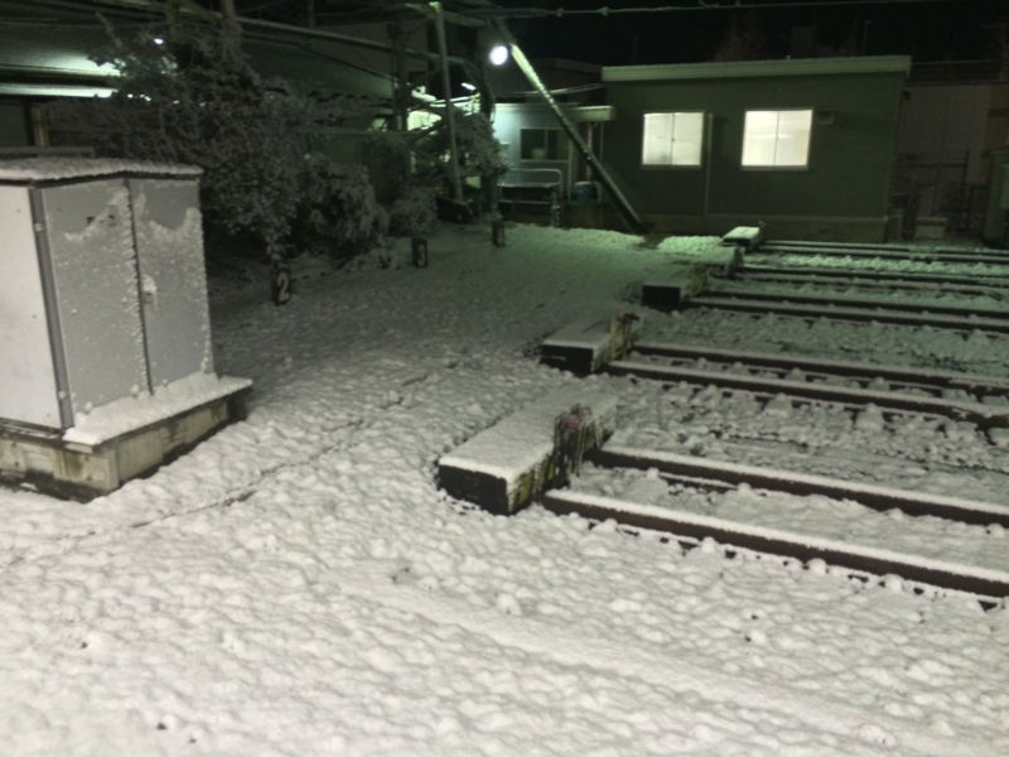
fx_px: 874
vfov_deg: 46.8
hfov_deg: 60.0
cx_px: 504
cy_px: 378
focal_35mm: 30
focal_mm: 4.12
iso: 320
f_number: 2.2
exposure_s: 1/20
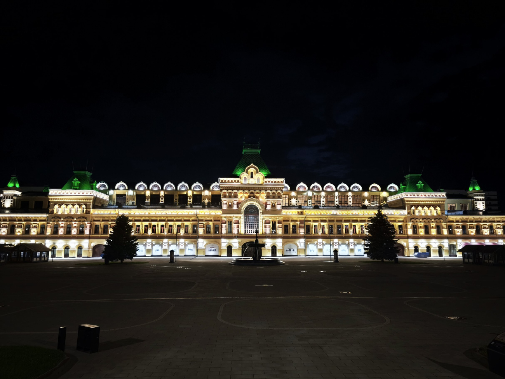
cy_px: 190
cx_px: 252
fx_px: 336
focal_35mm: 23
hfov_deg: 73.9
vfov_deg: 58.9
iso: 3200
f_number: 1.7
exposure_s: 1/20
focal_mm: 5.35
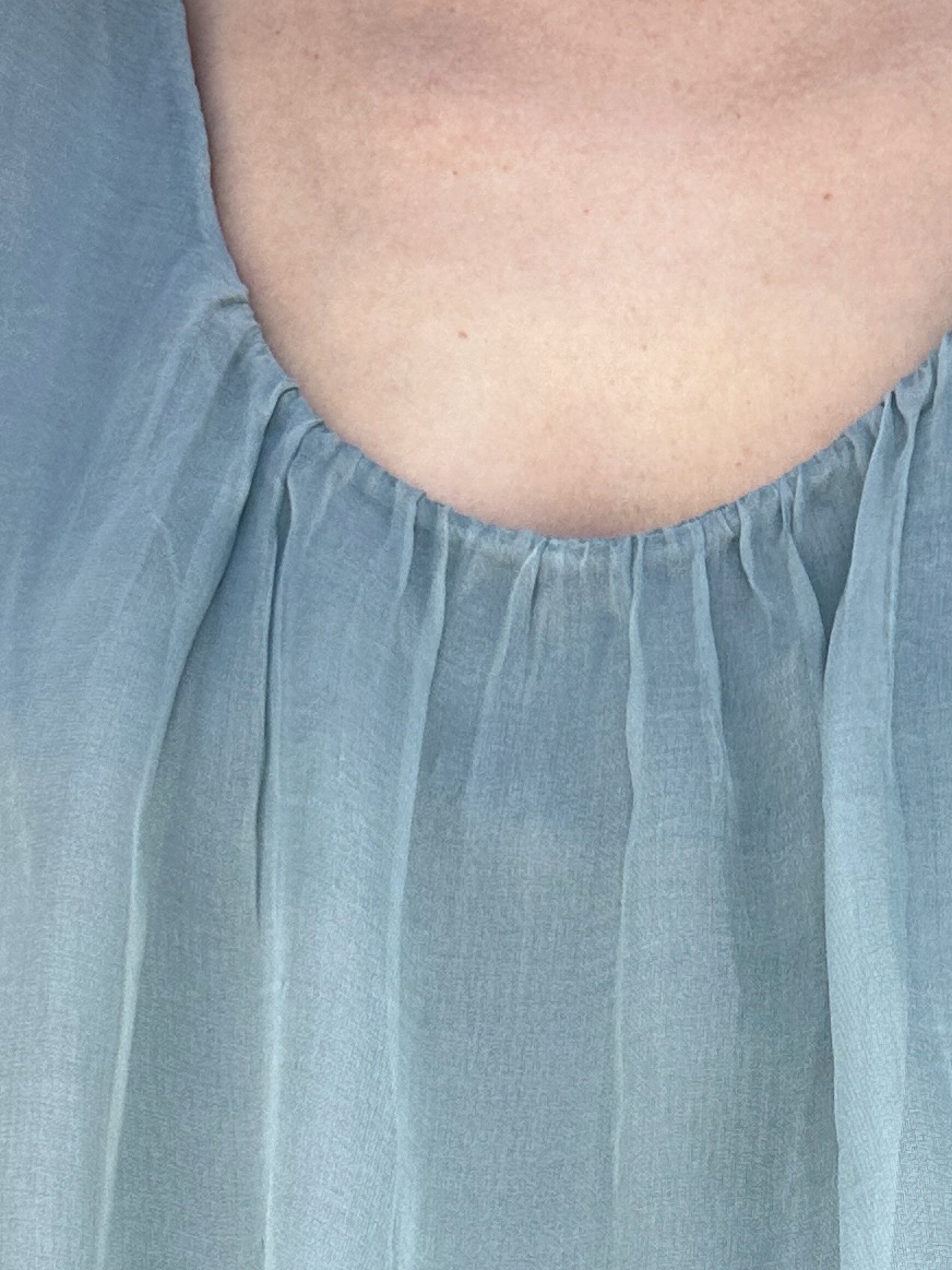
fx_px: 2714
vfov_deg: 24.0
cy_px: 1515
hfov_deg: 19.8
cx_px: 701
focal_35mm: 74
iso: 80
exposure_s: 1/426
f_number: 1.78
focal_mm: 6.86
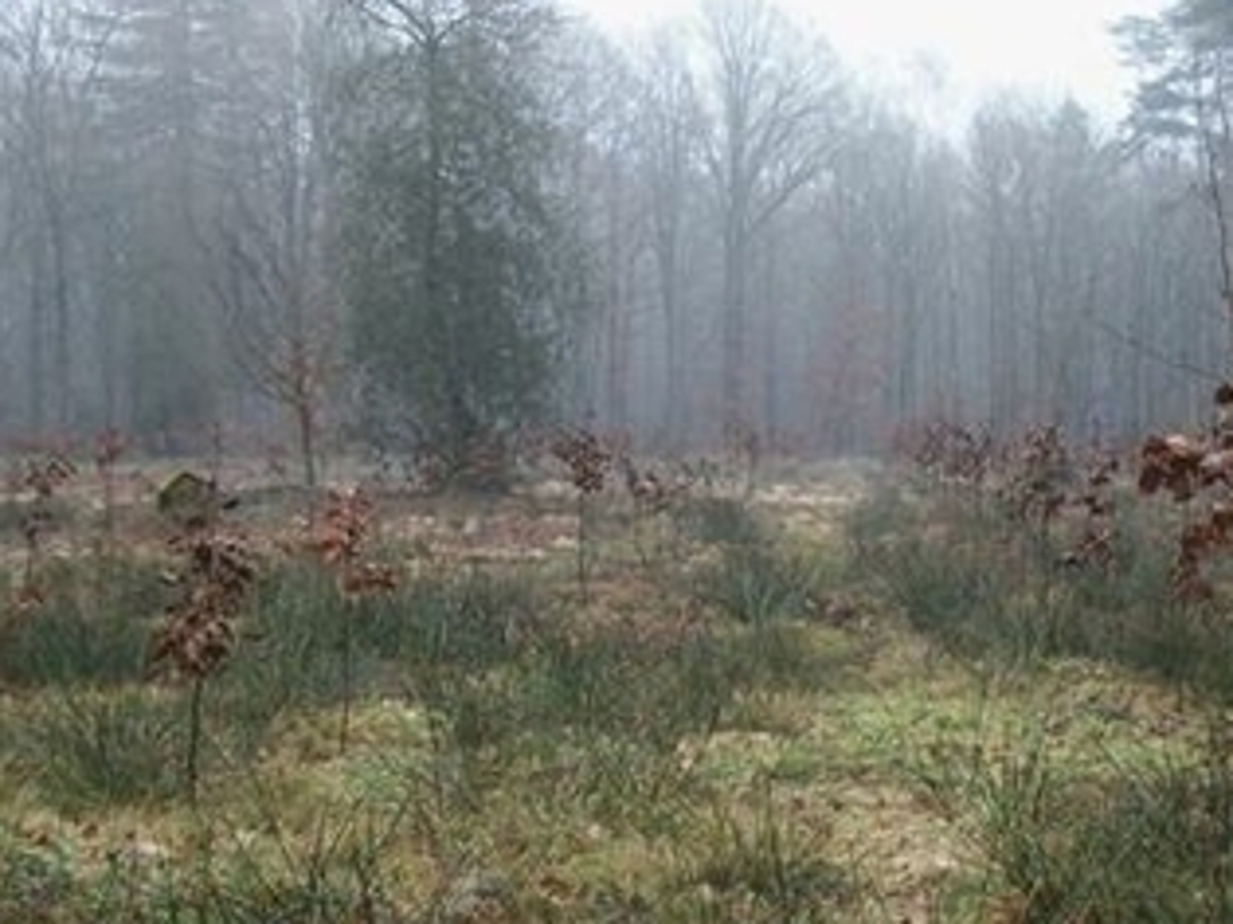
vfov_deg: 23.9
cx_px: 634
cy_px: 599
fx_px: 2172
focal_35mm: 61
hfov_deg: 31.7
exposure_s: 1/80
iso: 80
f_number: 2.9
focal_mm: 5.7
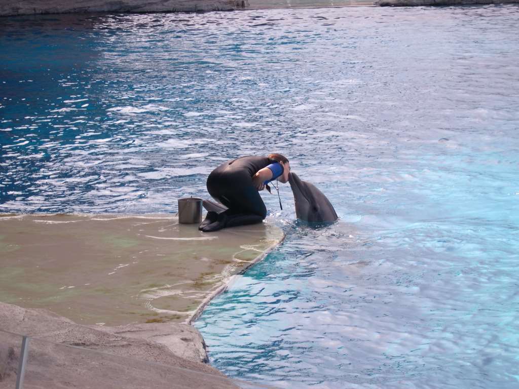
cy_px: 194
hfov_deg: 17.3
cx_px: 260
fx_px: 1709
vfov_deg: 13.0
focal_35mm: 114
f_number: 4.9
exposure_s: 1/253
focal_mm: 24
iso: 100
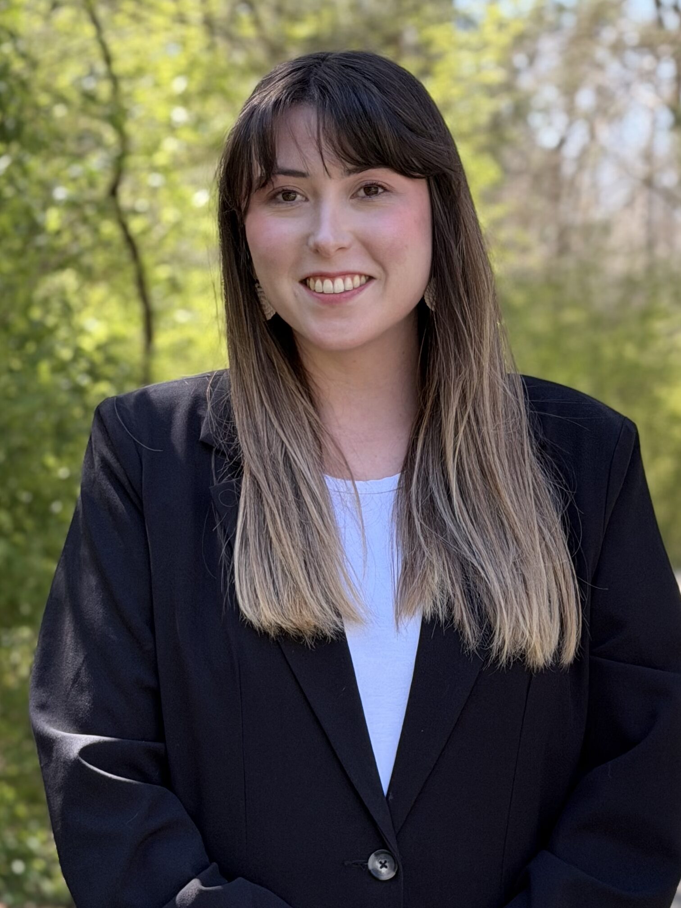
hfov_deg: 30.3
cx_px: 340
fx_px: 1259
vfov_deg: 39.7
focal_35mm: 48
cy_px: 454
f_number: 1.78
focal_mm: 6.76
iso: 100
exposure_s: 1/699
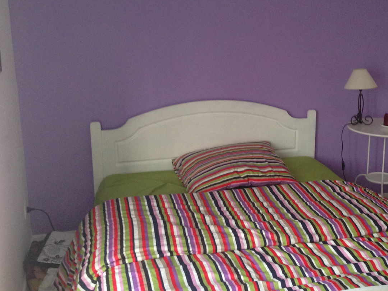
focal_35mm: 49
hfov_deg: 38.2
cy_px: 137
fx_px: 549
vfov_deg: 29.7
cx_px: 276
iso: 160
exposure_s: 1/20
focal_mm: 4.12
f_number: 2.4
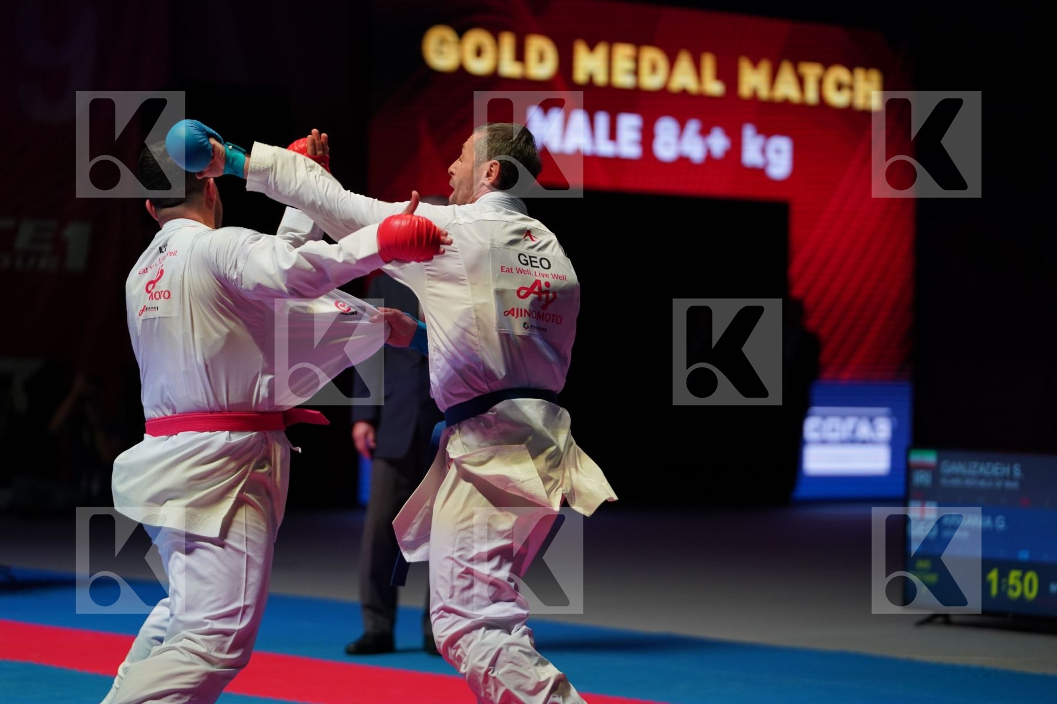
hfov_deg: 17.6
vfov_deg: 11.8
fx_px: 3406
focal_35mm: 116
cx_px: 528
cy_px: 352
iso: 1600
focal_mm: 116
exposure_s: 1/1000
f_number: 2.8
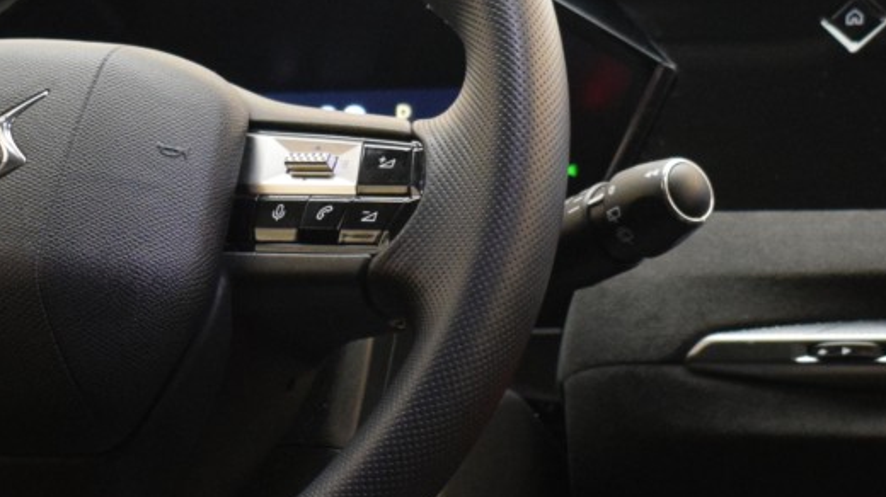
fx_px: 3194
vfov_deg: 8.9
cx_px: 336
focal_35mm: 136
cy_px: 242
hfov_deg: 15.8
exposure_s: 1/60
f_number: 4.2
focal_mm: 30
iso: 2500
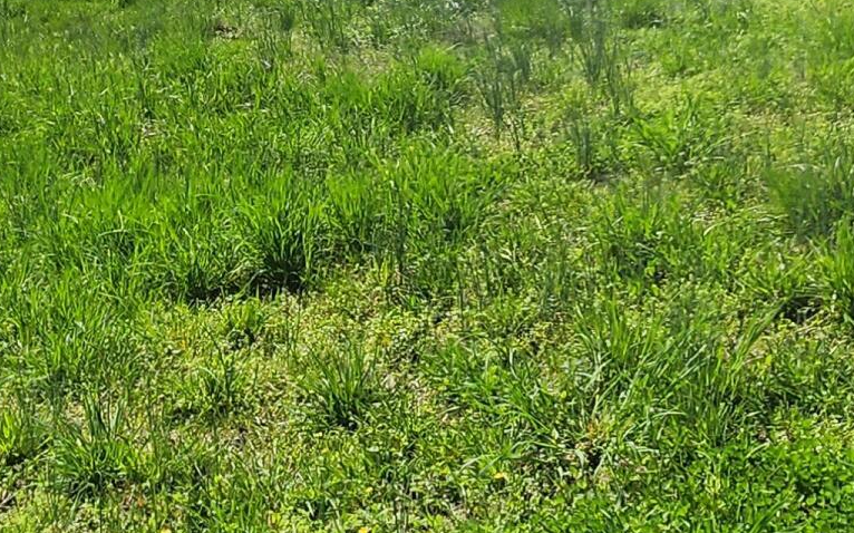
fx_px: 1256
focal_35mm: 54
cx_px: 302
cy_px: -99
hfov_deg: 37.2
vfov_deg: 22.2
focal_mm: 2.2
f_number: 2.2
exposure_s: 1/3657
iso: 50
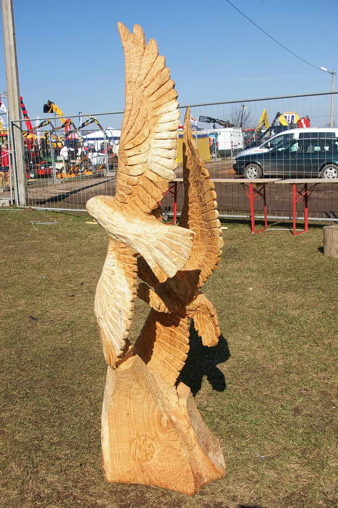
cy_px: 254
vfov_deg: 53.2
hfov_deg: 36.8
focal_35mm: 36
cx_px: 169
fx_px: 508
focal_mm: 24
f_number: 8
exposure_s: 1/500
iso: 200
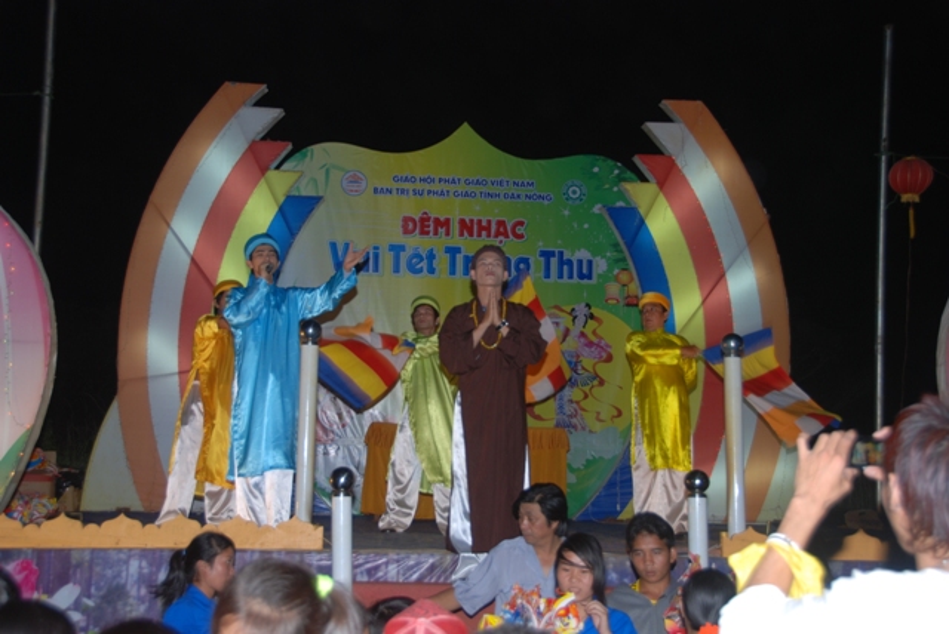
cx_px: 474
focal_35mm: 48
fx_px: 1266
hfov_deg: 41.1
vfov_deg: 28.1
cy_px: 317
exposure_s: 1/30
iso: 100
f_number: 4.2
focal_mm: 32
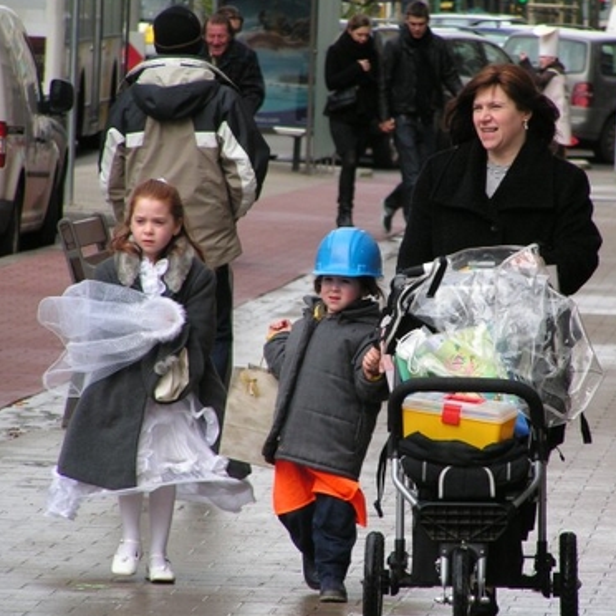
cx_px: 404
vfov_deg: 3.9
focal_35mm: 451
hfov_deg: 3.9
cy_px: 309
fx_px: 9080
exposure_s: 1/500
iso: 80
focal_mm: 63
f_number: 3.7
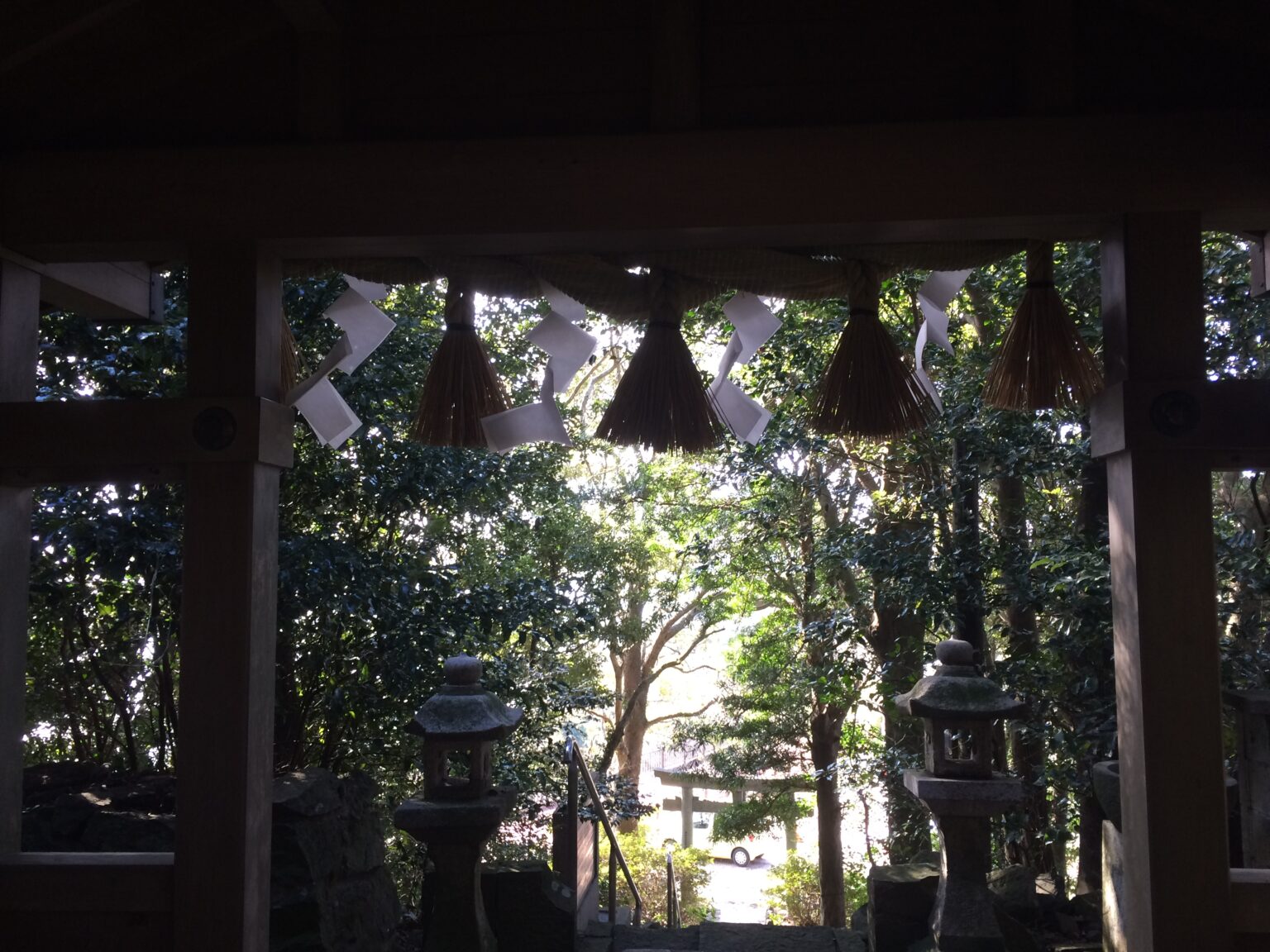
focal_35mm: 29
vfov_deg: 48.2
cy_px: 476
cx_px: 635
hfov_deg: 61.7
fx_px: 1064
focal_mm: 4.15
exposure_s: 1/30
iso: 32
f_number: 2.2
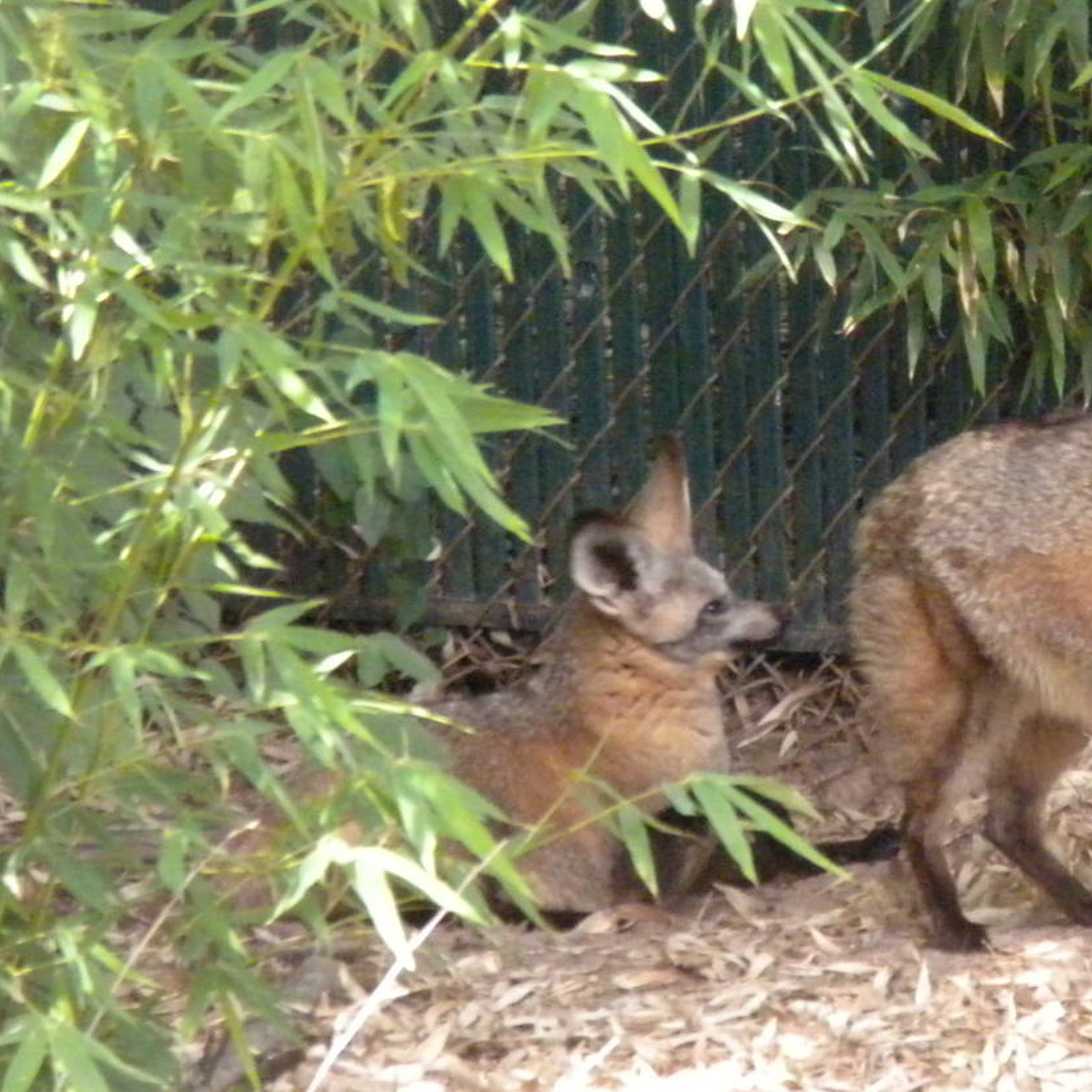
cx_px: 1006
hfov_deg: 4.0
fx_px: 15811
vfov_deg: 4.0
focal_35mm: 443
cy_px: 576
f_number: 5.3
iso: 800
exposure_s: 1/252
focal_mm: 46.2
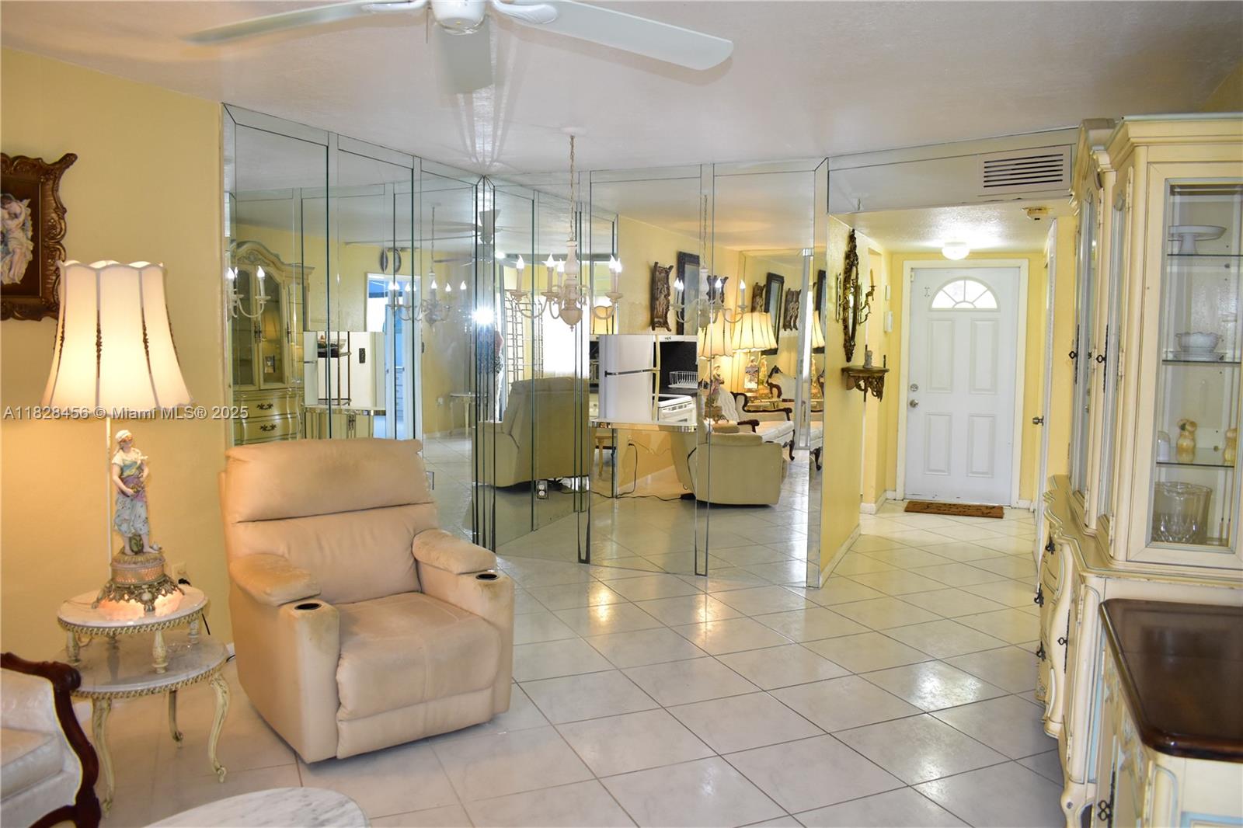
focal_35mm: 27
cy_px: 414
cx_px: 622
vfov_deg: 47.9
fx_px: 932
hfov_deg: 67.4
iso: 1100
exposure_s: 1/60
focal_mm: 18
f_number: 4.5
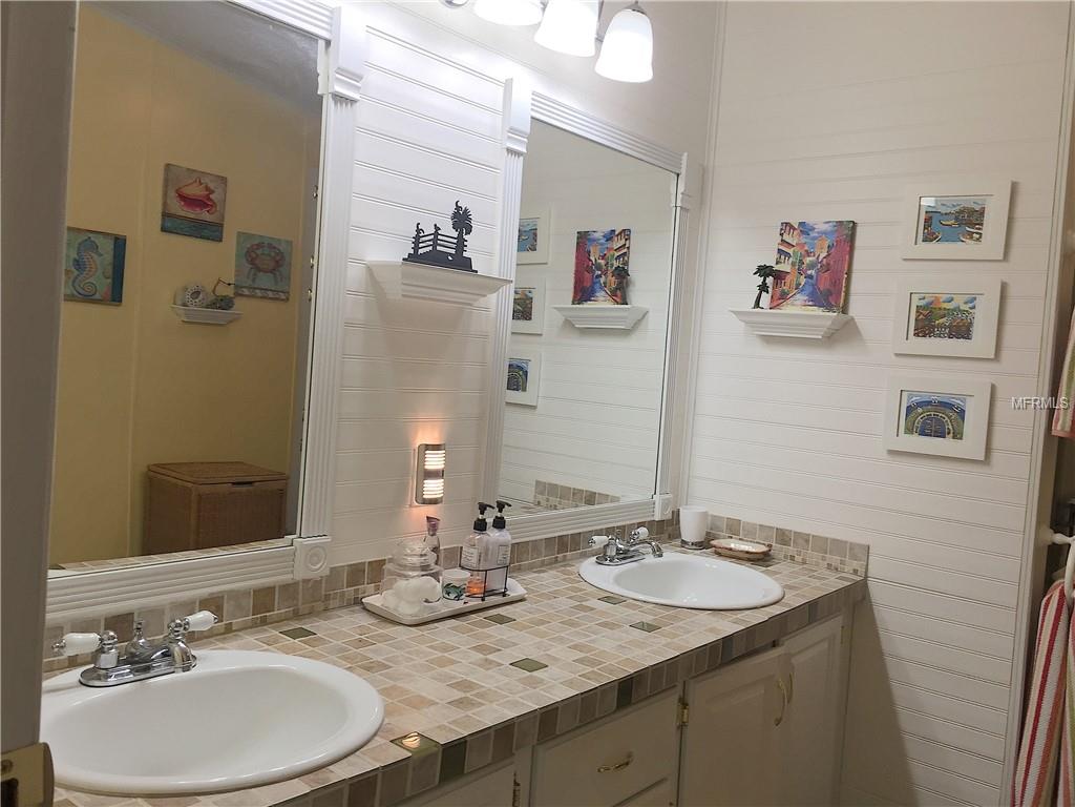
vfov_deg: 48.2
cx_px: 538
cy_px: 404
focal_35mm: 29
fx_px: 901
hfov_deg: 61.7
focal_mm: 4.15
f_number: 2.2
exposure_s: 1/60
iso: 40
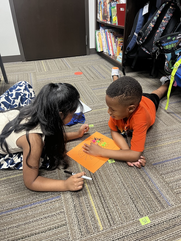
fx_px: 181
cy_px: 120
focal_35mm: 26
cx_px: 90
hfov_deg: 53.1
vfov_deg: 67.3
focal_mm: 5.1
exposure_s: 1/60
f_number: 1.6
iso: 200
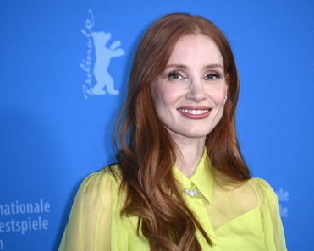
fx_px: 3179
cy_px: 126
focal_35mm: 342
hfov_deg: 5.7
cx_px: 186
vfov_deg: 4.5
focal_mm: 300
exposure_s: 1/200
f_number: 5.6
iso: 1000
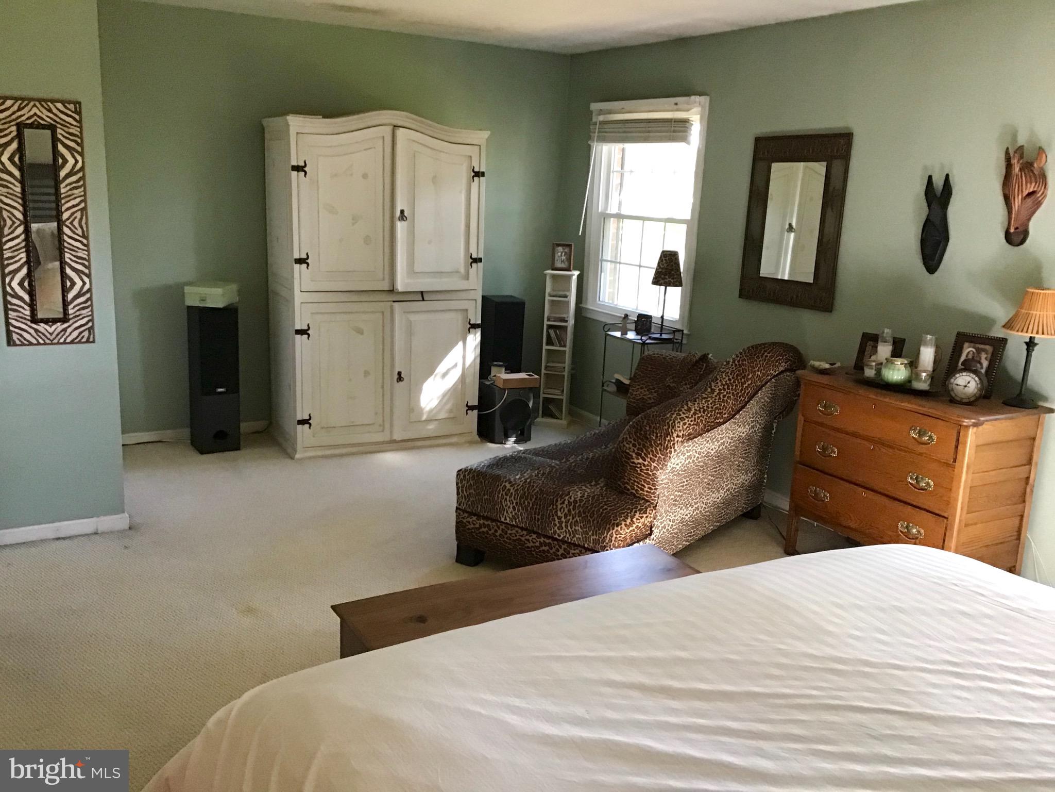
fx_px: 945
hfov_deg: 58.4
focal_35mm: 31
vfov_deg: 45.4
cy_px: 396
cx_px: 528
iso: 200
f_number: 2.4
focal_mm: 3.3
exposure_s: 1/24
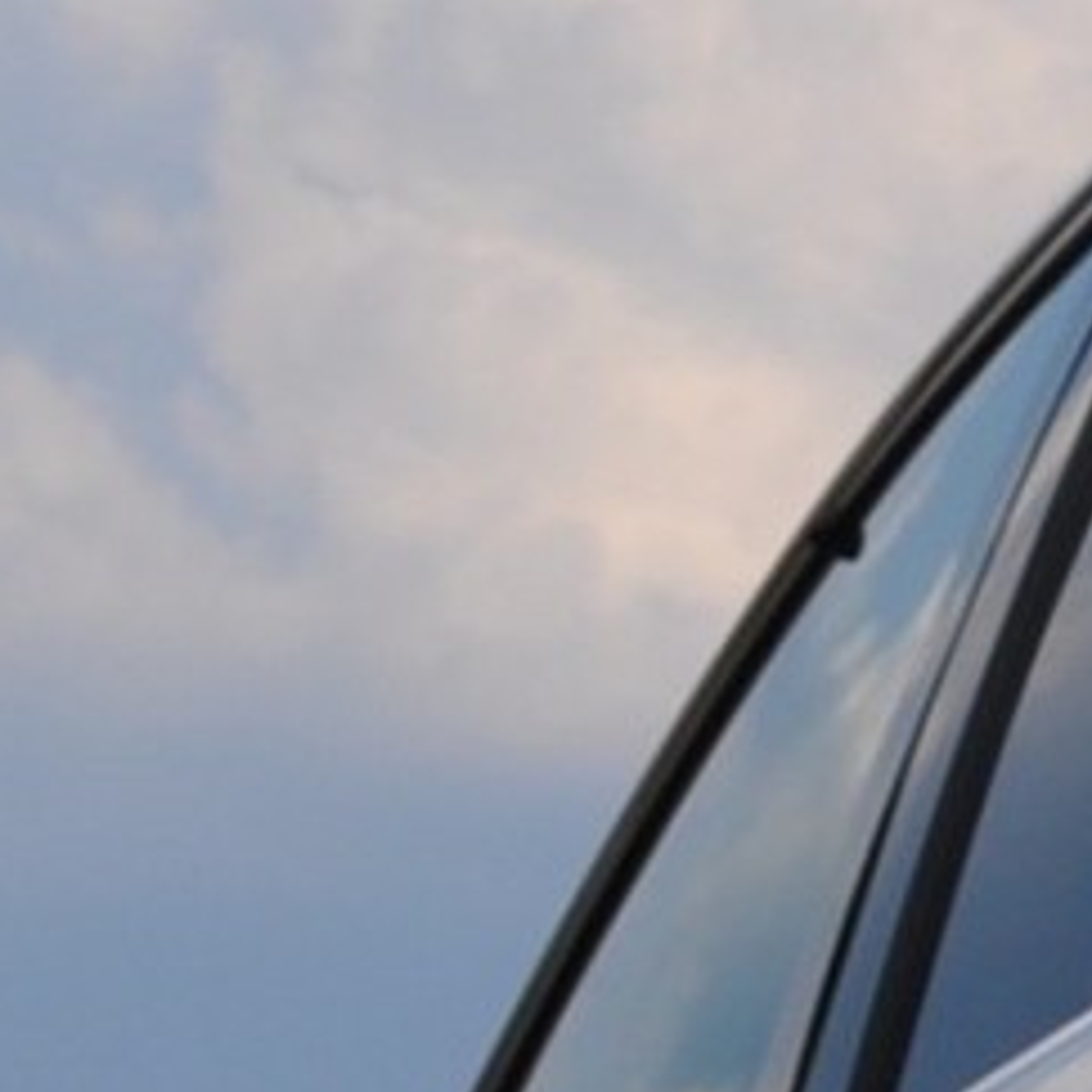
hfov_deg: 6.2
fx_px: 8423
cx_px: 4372
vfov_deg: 7.2
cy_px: 2074
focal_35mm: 236
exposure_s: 1/320
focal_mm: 18
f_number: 9
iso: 200
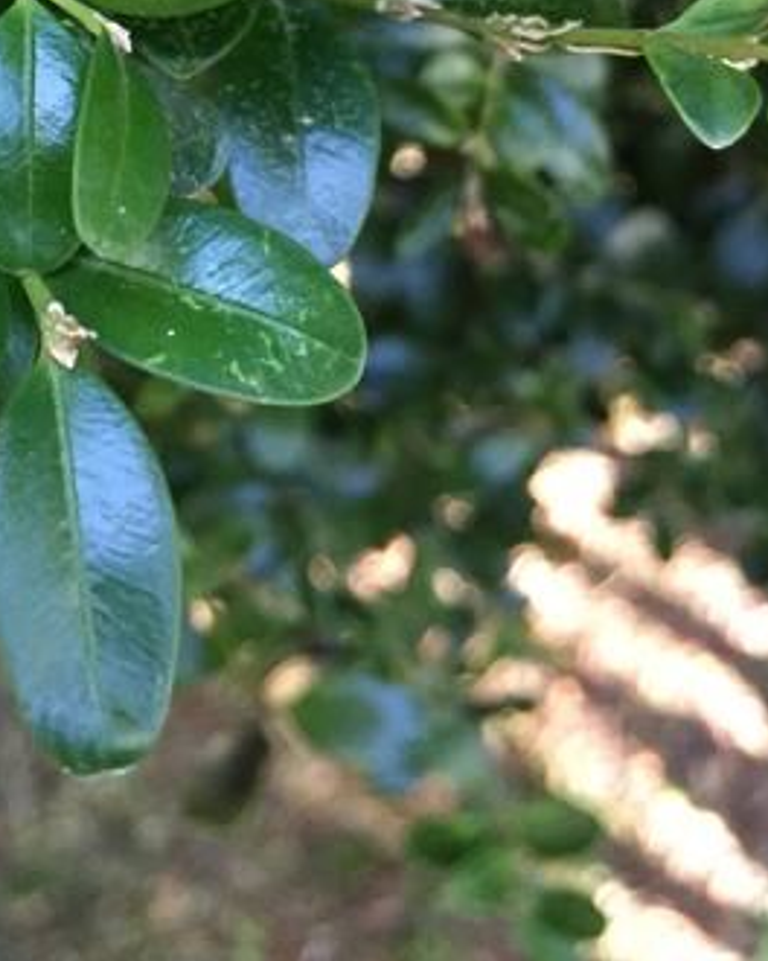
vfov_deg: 29.2
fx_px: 1705
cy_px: -20
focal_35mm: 60
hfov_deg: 24.5
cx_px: 51
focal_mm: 4.15
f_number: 2.2
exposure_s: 1/30
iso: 200
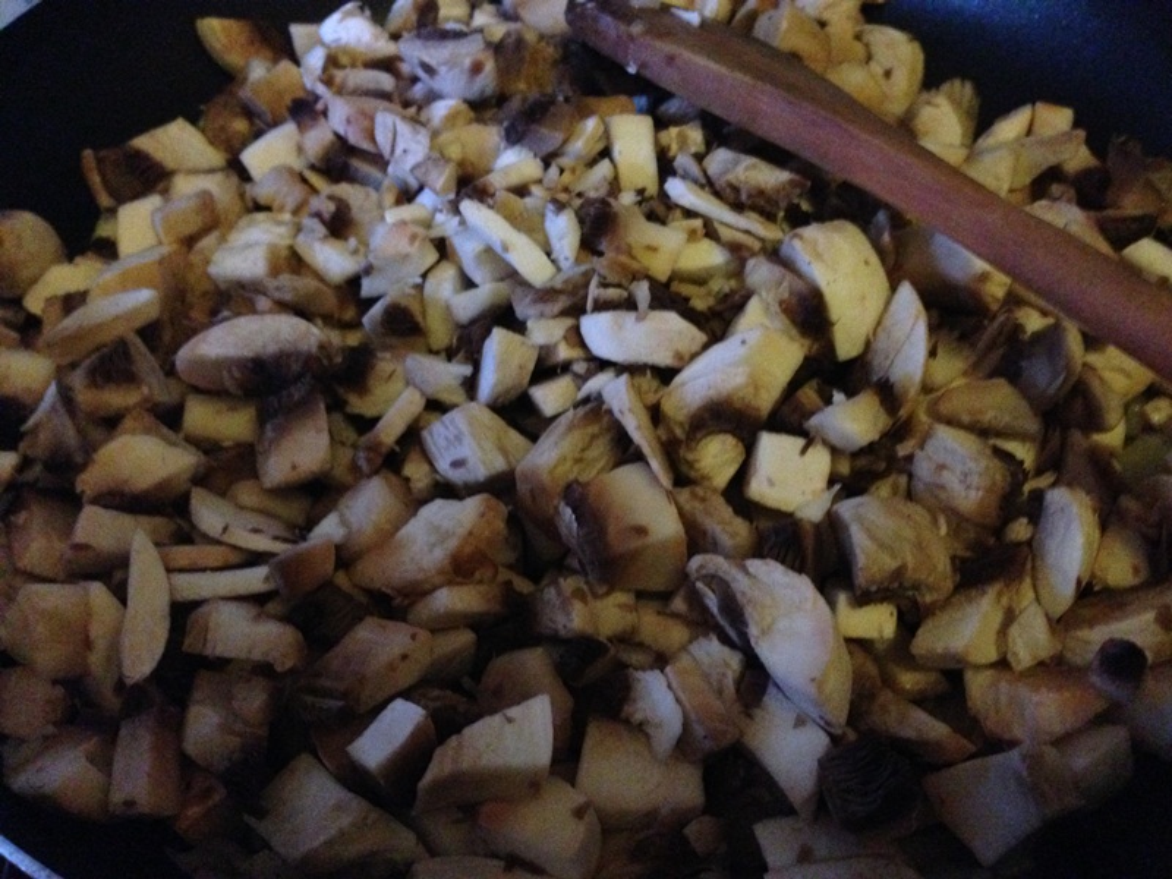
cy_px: 440
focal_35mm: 33
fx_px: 1117
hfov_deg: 55.4
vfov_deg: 42.9
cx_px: 586
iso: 800
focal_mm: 4.12
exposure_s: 1/15
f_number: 2.4
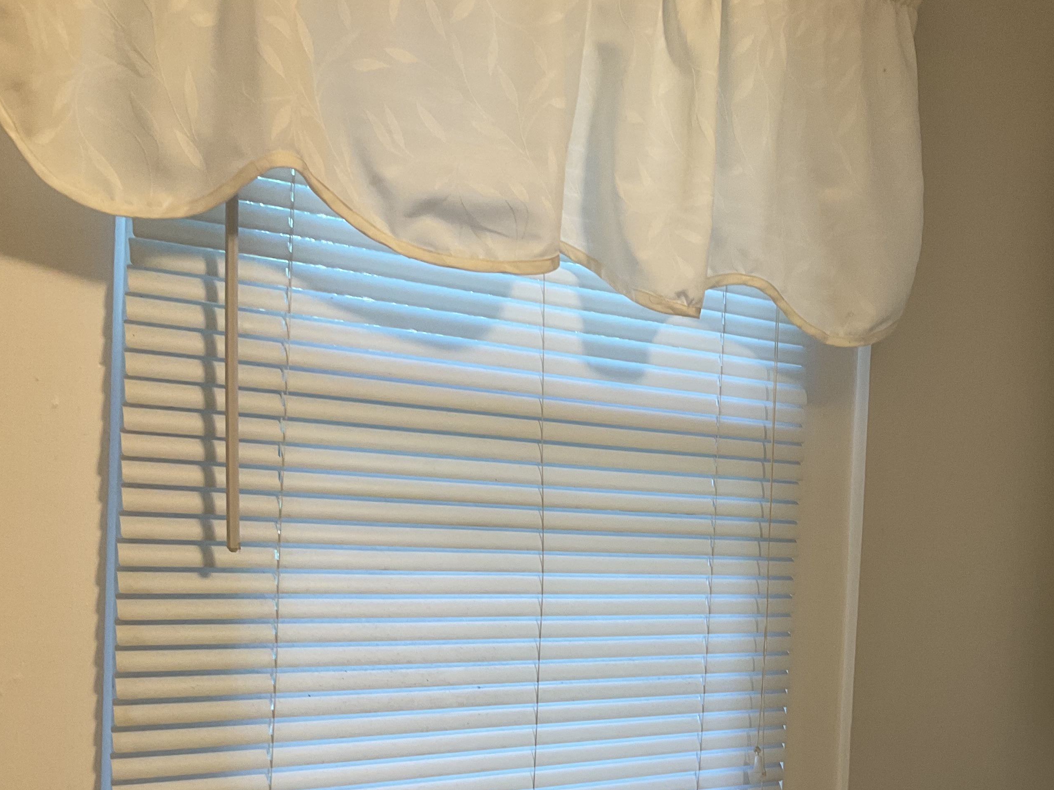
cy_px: 624
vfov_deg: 30.8
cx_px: 828
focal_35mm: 46
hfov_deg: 39.8
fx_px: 1400
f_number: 1.8
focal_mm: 3
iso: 50
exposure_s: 1/60
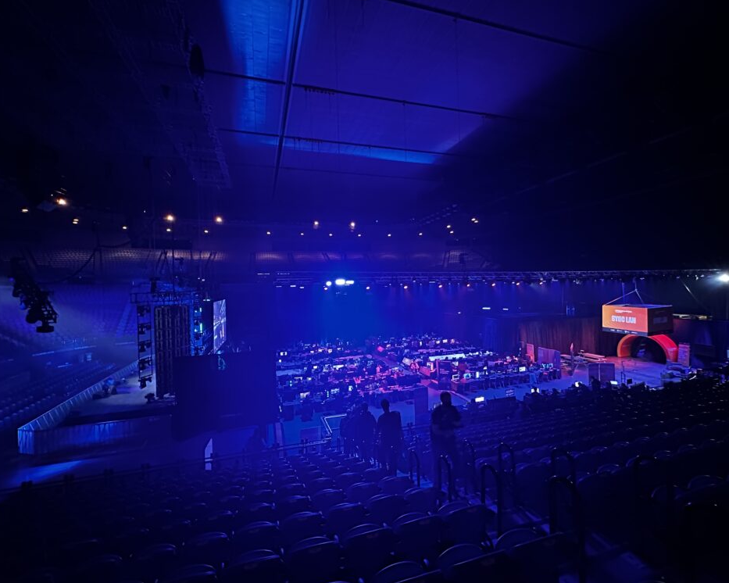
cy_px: 288
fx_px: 324
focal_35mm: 15
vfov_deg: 84.0
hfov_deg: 96.8
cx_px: 354
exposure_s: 1/43
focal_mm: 2.22
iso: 1000
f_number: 2.2
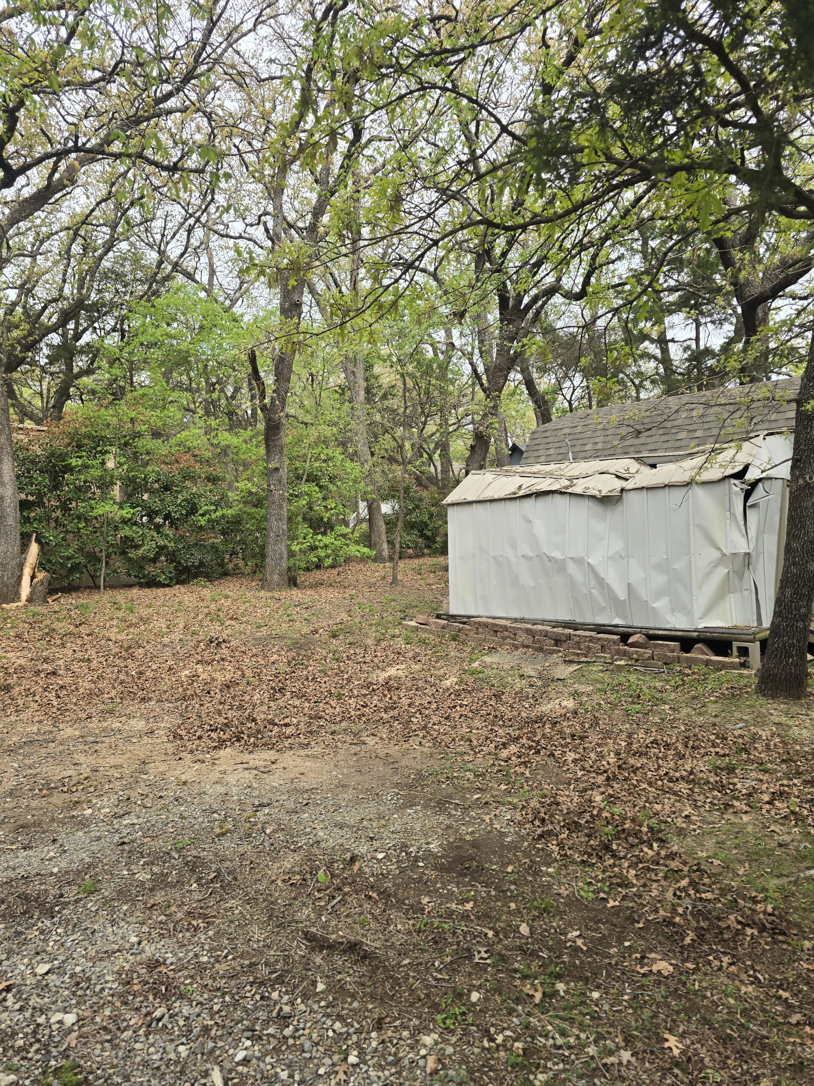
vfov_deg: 73.9
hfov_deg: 58.9
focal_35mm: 23
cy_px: 543
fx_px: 721
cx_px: 407
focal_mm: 6.3
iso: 16
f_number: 1.7
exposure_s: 1/180
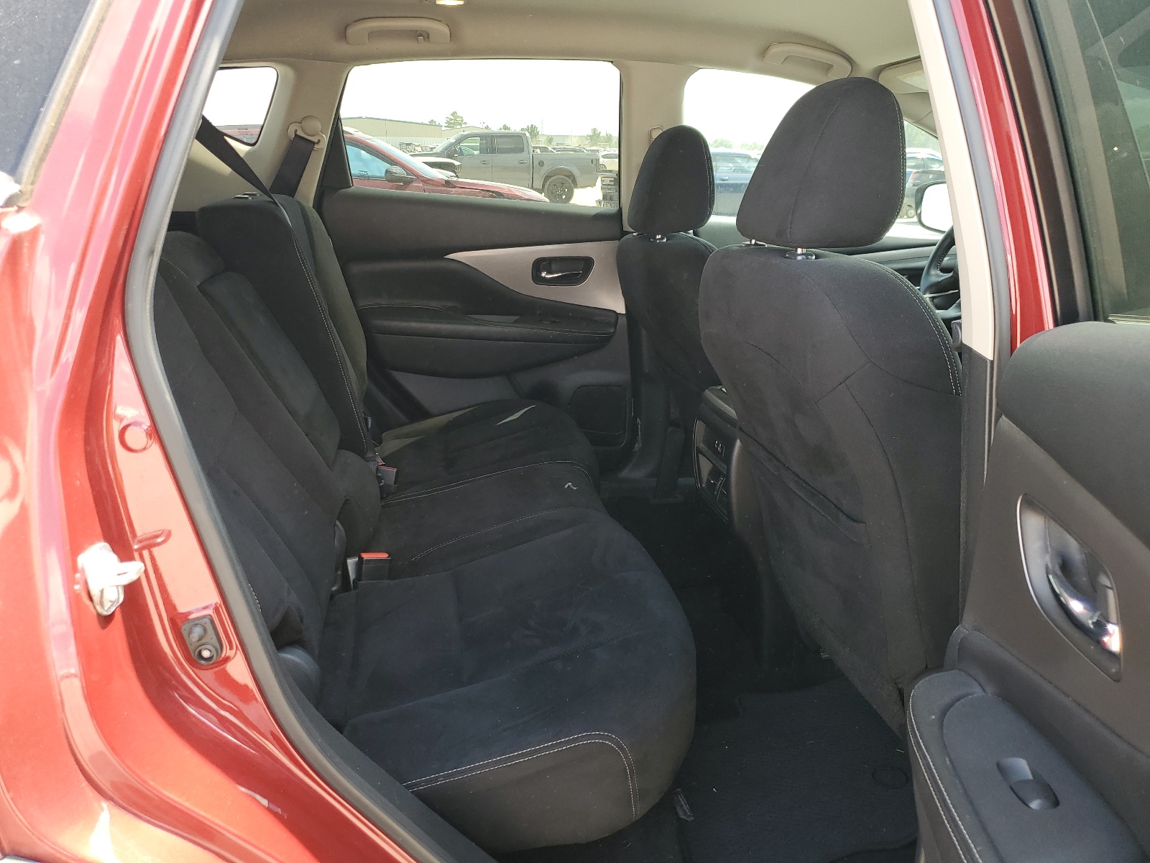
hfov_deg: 67.3
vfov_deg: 53.1
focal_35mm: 26
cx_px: 575
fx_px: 864
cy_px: 432
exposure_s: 1/141
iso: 50
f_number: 1.5
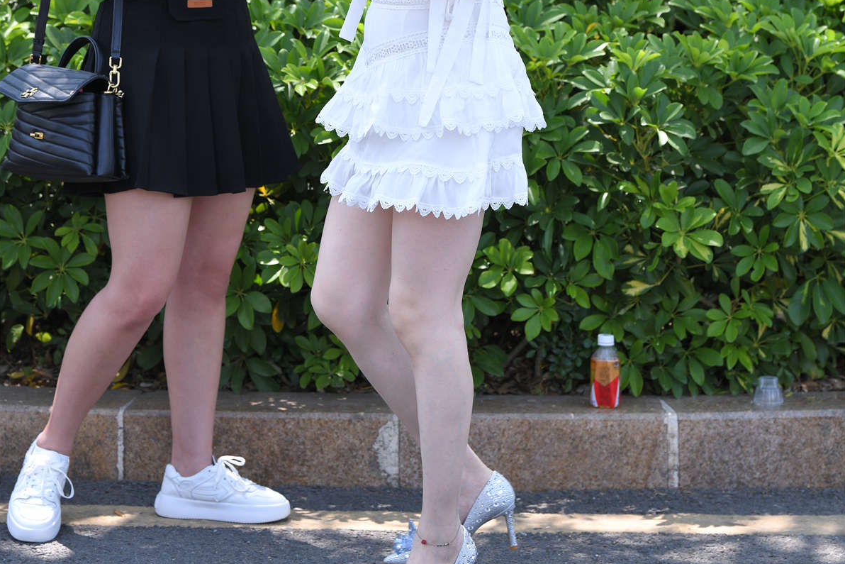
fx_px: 3615
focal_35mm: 154
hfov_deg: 13.3
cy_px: 96
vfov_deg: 8.9
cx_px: 421
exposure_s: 1/640
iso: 400
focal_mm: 102
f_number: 5
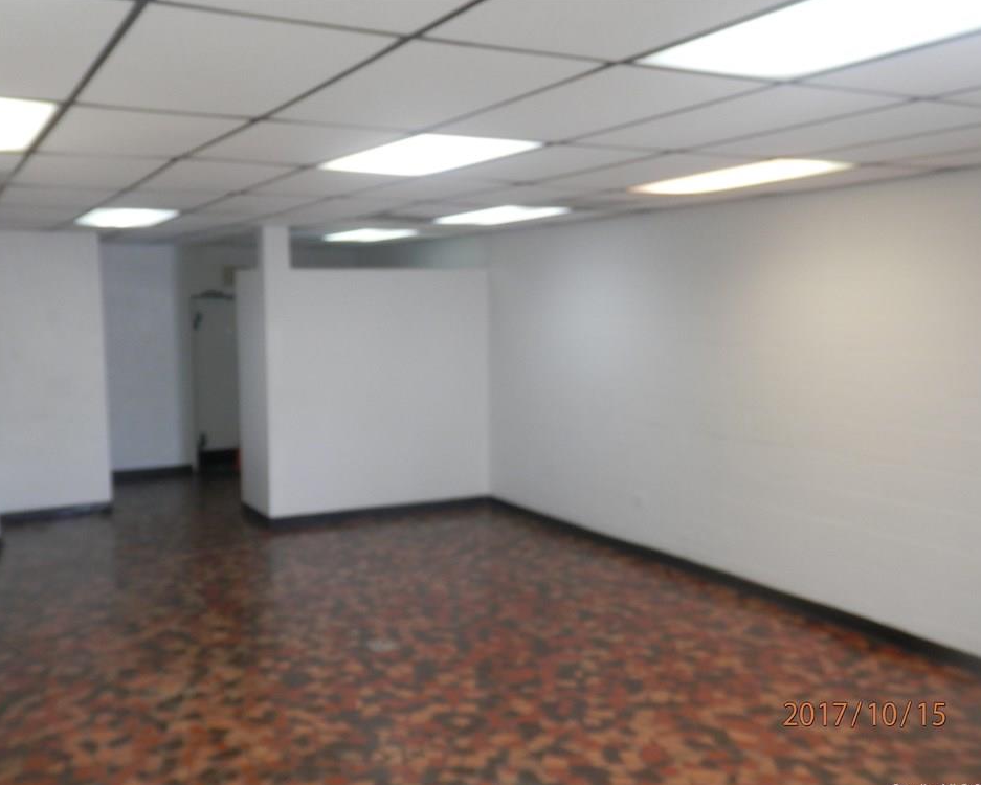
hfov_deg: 55.6
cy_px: 398
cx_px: 475
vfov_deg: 45.8
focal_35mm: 32
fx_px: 929
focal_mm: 5.5
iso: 200
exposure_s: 1/30
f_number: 3.3
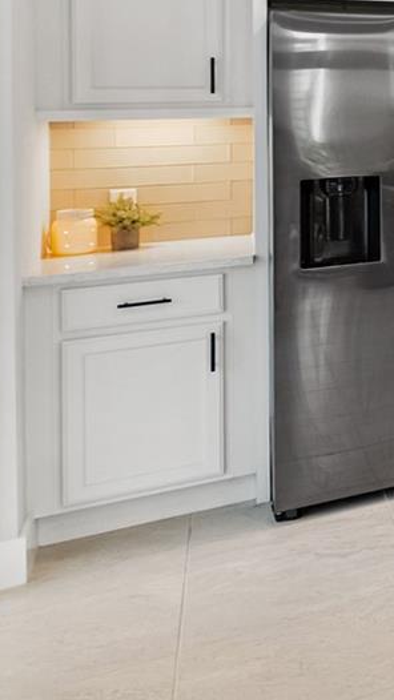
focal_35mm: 51
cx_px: 1033
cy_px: 112
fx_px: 947
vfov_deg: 38.6
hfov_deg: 13.5
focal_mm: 16
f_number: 2.8
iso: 400
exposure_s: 1/250
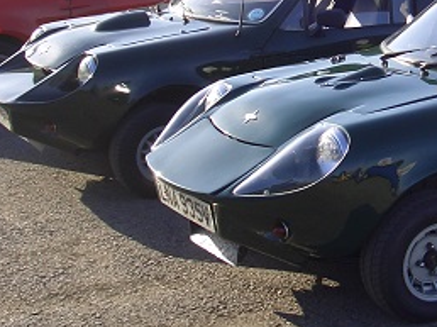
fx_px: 1173
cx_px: 434
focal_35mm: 93
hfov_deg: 20.4
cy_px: 35
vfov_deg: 15.7
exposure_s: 1/200
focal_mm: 8
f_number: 4.8
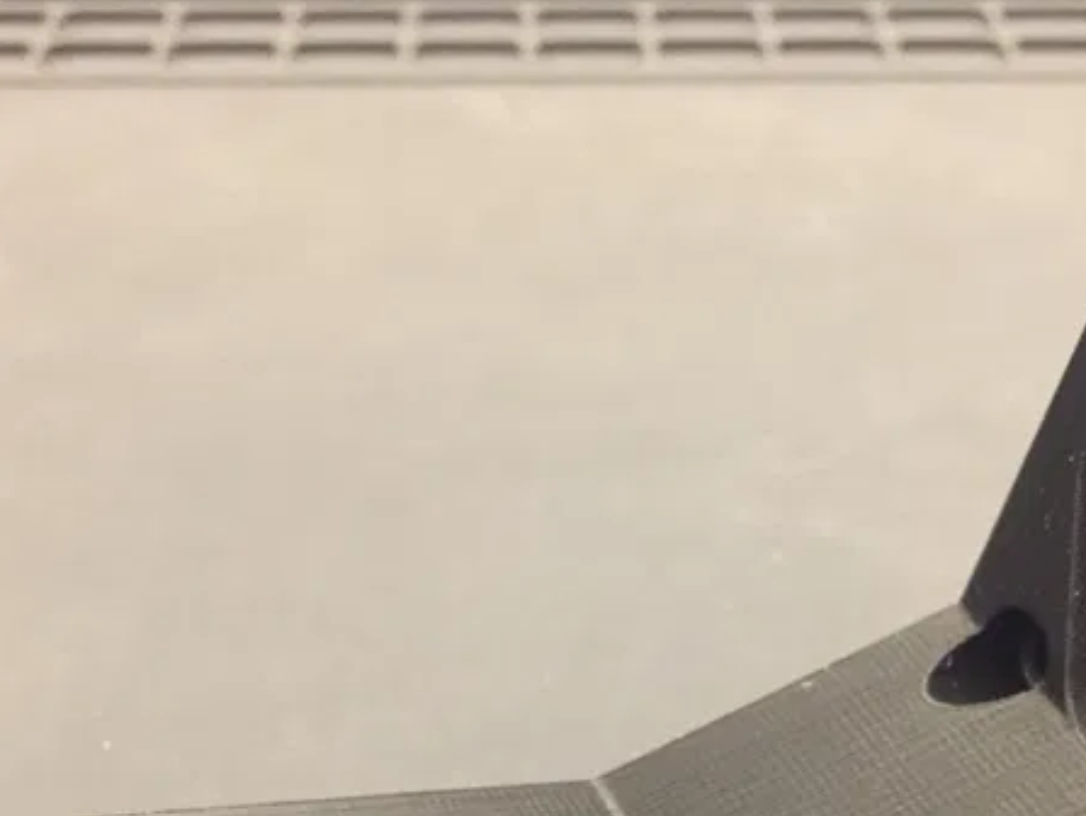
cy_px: 732
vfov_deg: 26.2
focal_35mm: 54
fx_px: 1695
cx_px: 638
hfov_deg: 35.4
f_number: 2.2
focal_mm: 4.15
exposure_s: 1/15
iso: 400
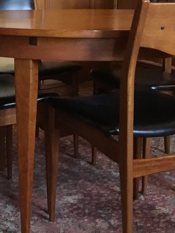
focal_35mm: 78
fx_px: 526
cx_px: 50
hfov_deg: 18.8
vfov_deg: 25.0
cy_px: 110
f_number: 2.4
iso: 320
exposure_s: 1/17
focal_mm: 3.3
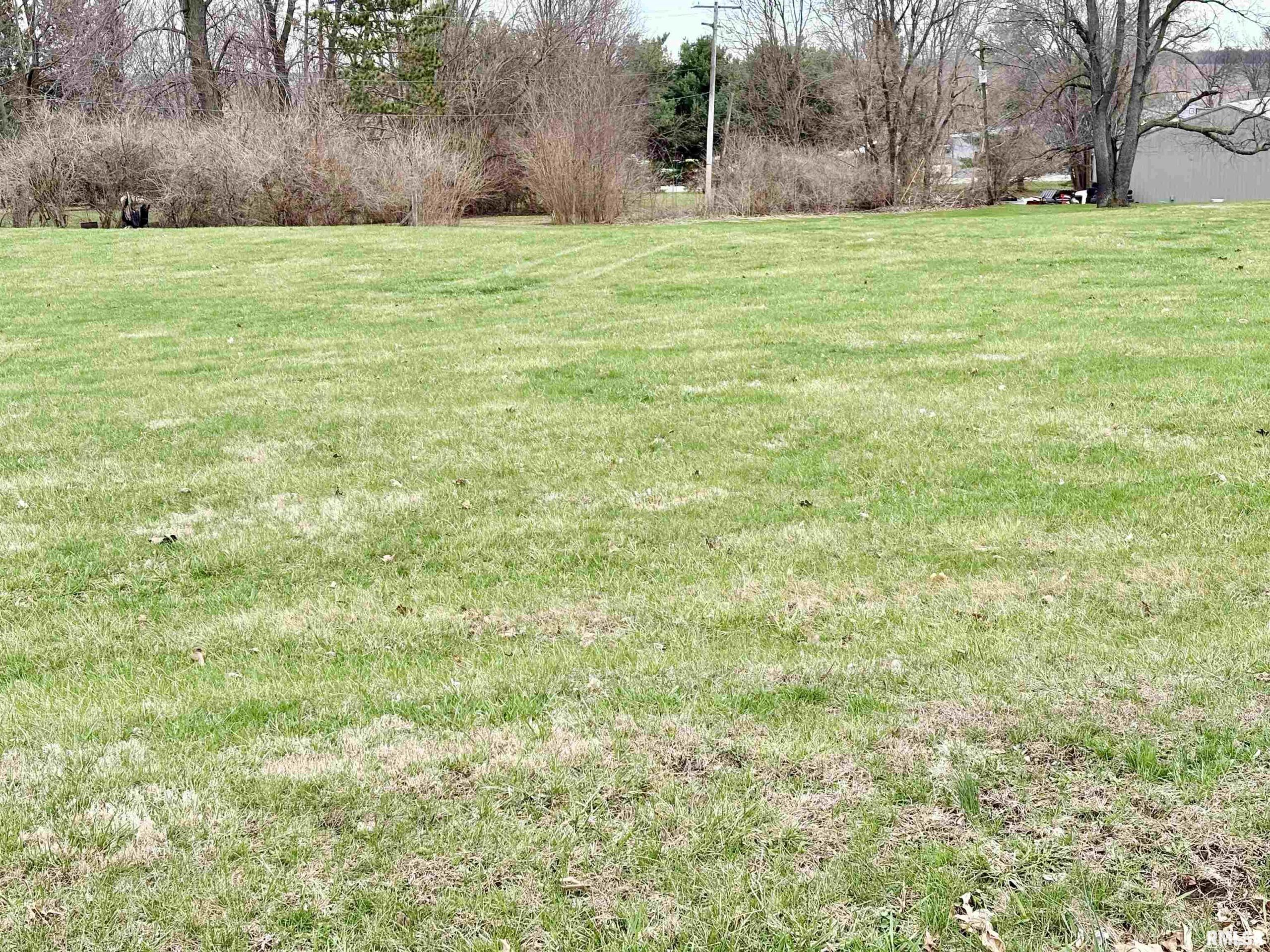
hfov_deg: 36.8
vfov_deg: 28.0
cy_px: 476
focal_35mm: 52
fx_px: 1908
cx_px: 635
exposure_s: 1/973
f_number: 1.6
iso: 50
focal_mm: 5.96
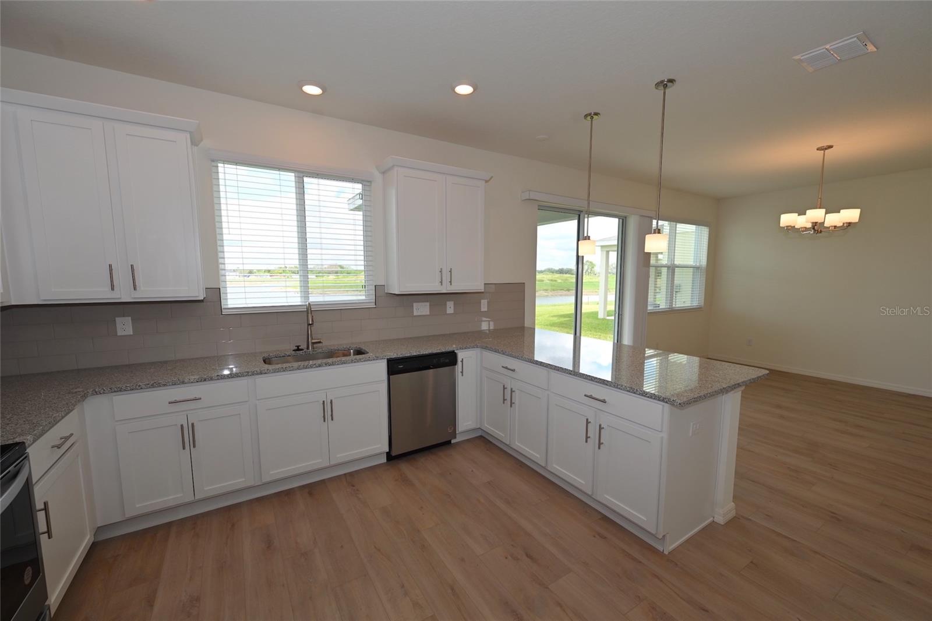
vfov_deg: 79.2
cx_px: 466
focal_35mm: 14
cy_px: 310
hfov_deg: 102.3
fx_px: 375
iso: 140
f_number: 5.6
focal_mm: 14.5
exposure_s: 1/125
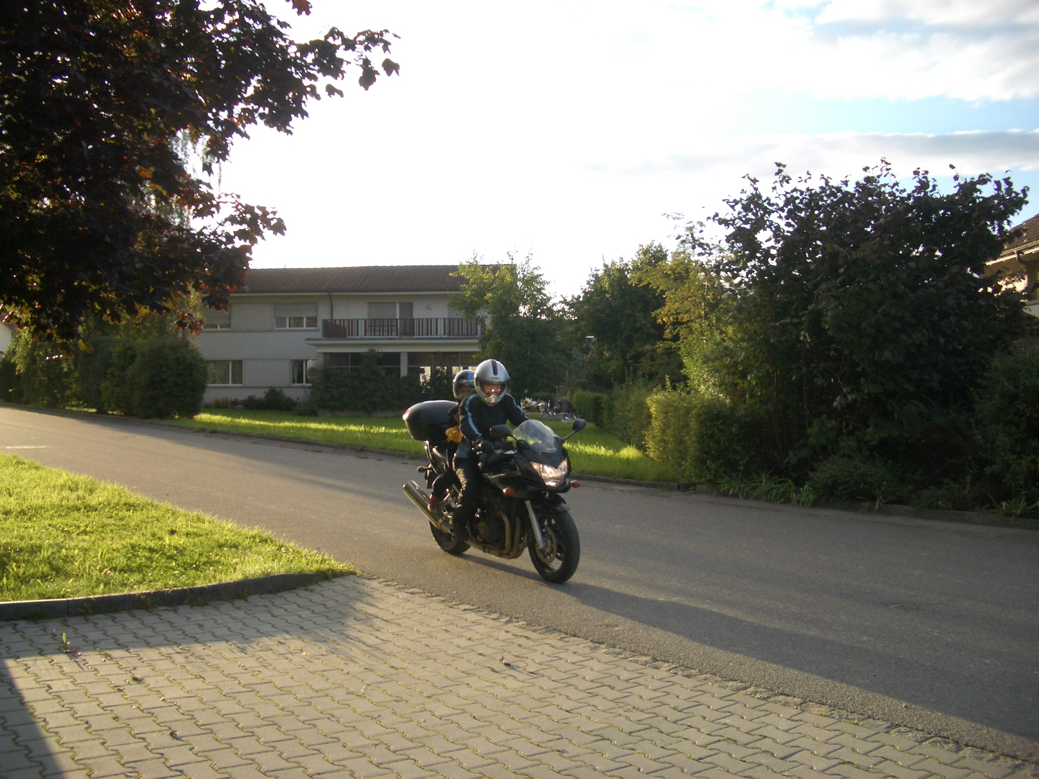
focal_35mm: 35
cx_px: 520
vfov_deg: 40.7
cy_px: 390
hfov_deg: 52.6
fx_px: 1051
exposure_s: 1/400
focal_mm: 5.8
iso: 50
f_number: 2.6
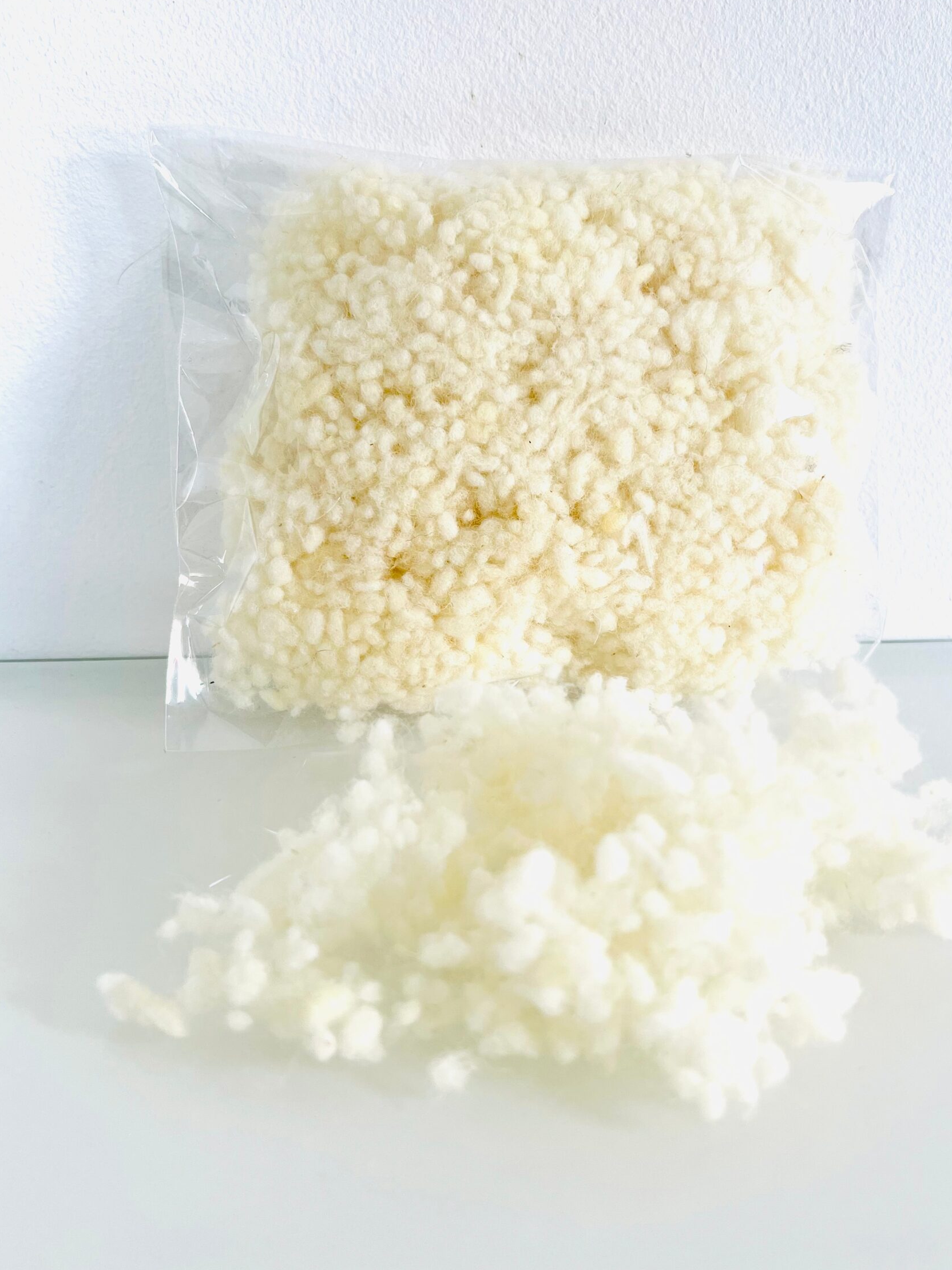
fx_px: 1100
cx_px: 538
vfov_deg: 59.8
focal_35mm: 30
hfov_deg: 46.7
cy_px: 560
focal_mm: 5.7
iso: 50
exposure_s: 1/121
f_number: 1.5
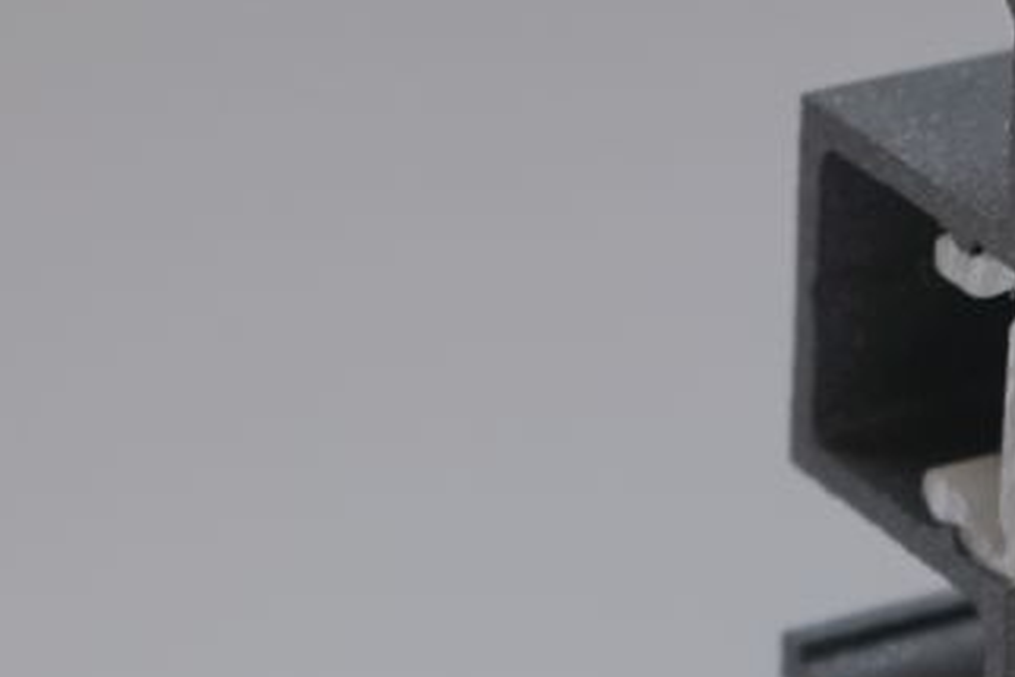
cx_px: 1116
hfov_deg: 8.3
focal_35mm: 247
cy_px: -165
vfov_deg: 5.5
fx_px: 6963
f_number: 5
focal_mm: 44
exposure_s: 1/15
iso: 200
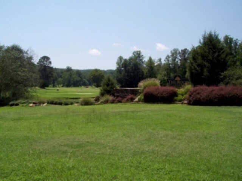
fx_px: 266
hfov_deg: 49.0
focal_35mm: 38
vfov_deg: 37.7
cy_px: 90
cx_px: 121
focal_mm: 8
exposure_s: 1/700
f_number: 4.8
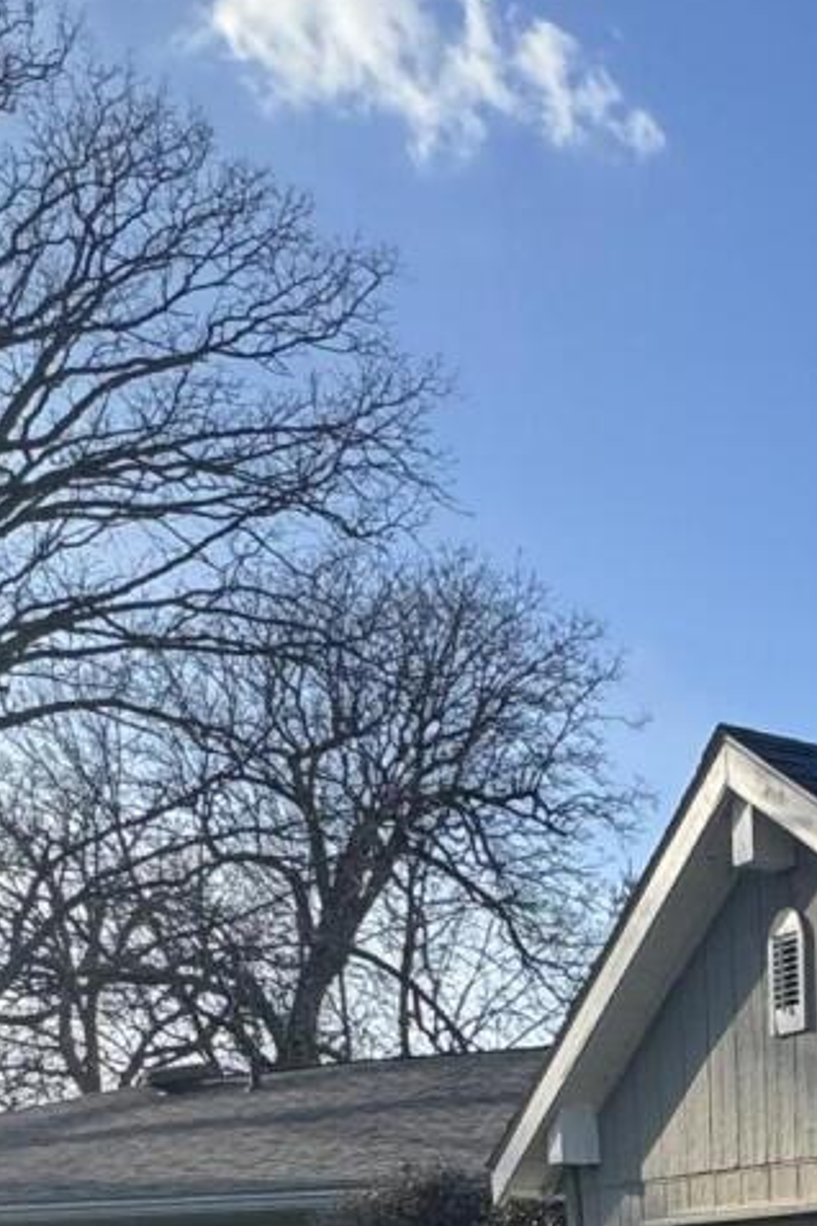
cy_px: 1668
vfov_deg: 26.8
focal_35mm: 61
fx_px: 2076
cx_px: 1339
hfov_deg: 18.7
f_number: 2.2
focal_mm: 2.22
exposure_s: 1/600
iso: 40
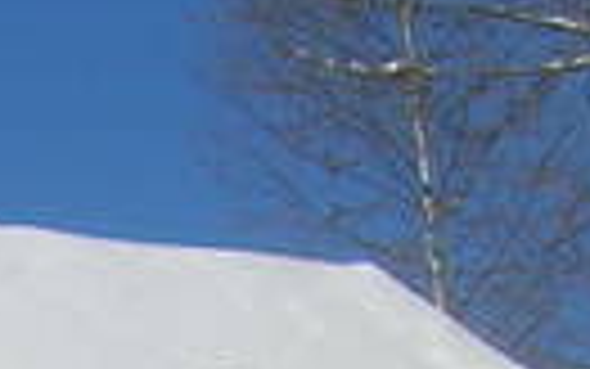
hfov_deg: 9.3
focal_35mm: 217
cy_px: 1246
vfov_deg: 5.5
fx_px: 3491
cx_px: -419
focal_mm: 5.7
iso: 50
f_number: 4.9
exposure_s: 1/947
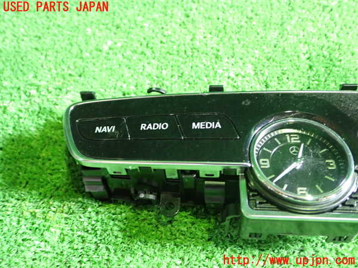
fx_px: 331
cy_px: 134
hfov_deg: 56.8
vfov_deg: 44.2
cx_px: 179
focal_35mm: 32
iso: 640
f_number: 2.4
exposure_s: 1/30
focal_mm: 5.79
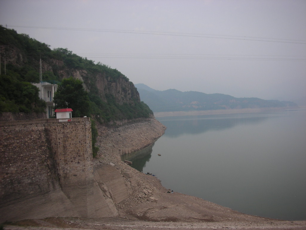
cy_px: 115
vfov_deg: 40.7
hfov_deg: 52.6
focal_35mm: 35
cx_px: 153
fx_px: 309
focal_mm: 5.8
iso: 50
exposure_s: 1/184
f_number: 3
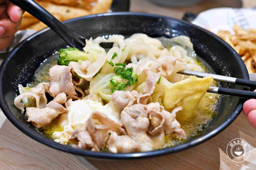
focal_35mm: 75
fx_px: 533
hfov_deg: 27.0
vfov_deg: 18.2
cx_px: 128
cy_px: 85
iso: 3600
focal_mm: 50
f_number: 3.5
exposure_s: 1/160
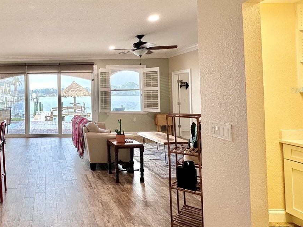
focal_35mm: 26
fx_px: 228
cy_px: 90
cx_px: 43
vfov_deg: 52.6
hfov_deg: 59.5
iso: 80
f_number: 2.2
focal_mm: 2.22
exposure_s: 1/120
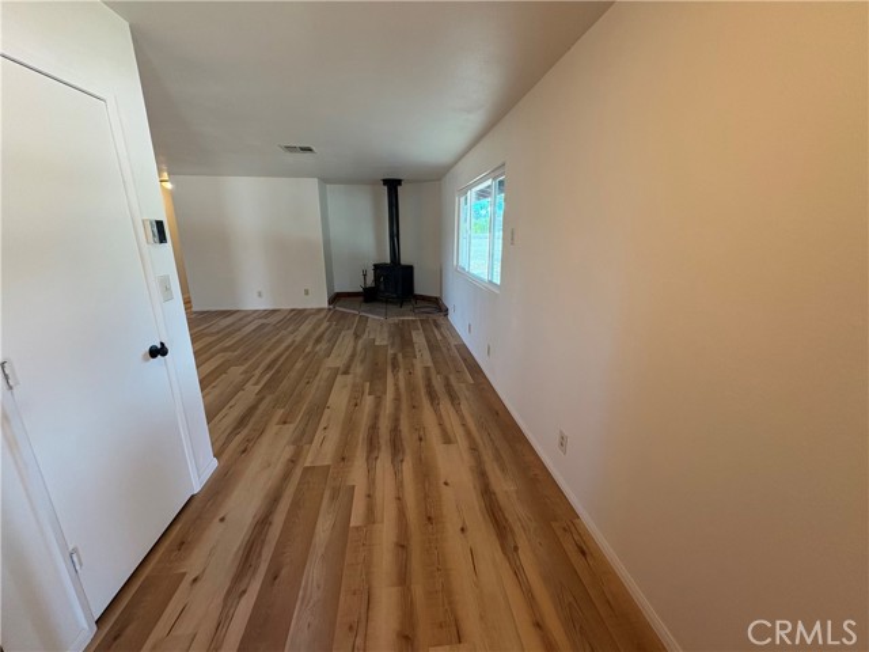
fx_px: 351
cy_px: 326
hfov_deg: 102.1
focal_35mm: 14
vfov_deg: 85.7
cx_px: 434
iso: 320
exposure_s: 1/120
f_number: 2.2
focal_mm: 2.22
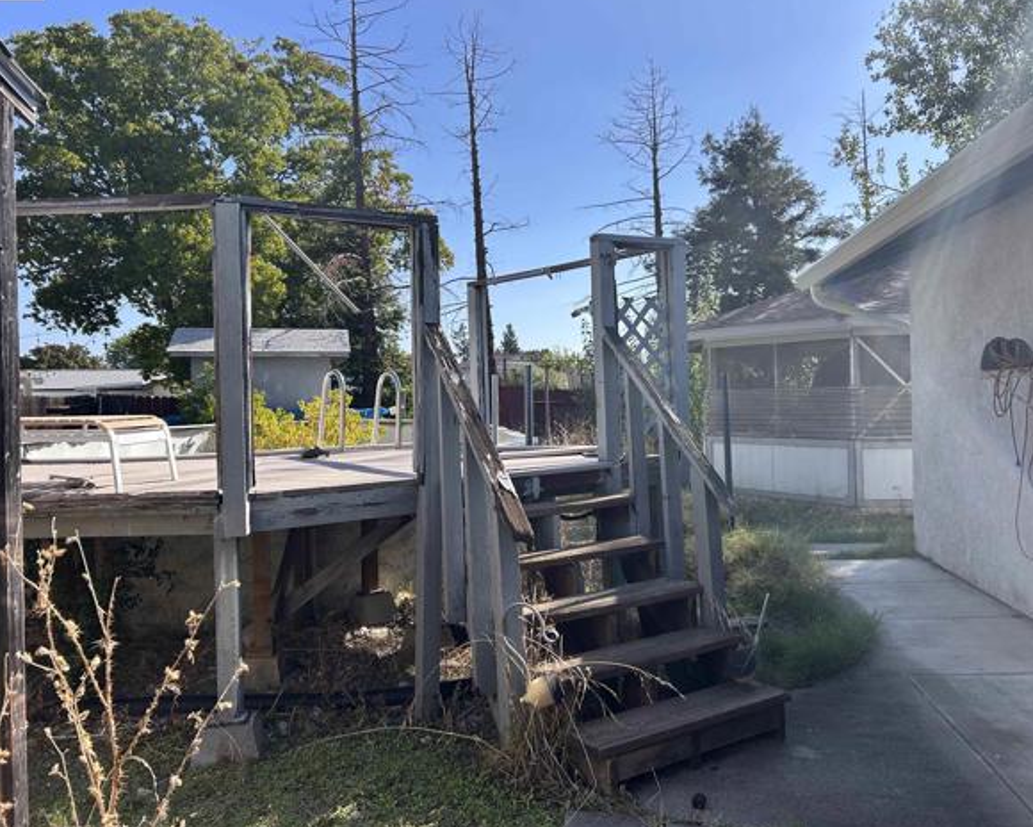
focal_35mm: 28
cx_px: 556
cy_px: 408
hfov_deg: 62.1
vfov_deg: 51.5
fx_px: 856
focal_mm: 5.7
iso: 50
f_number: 1.5
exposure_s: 1/2252
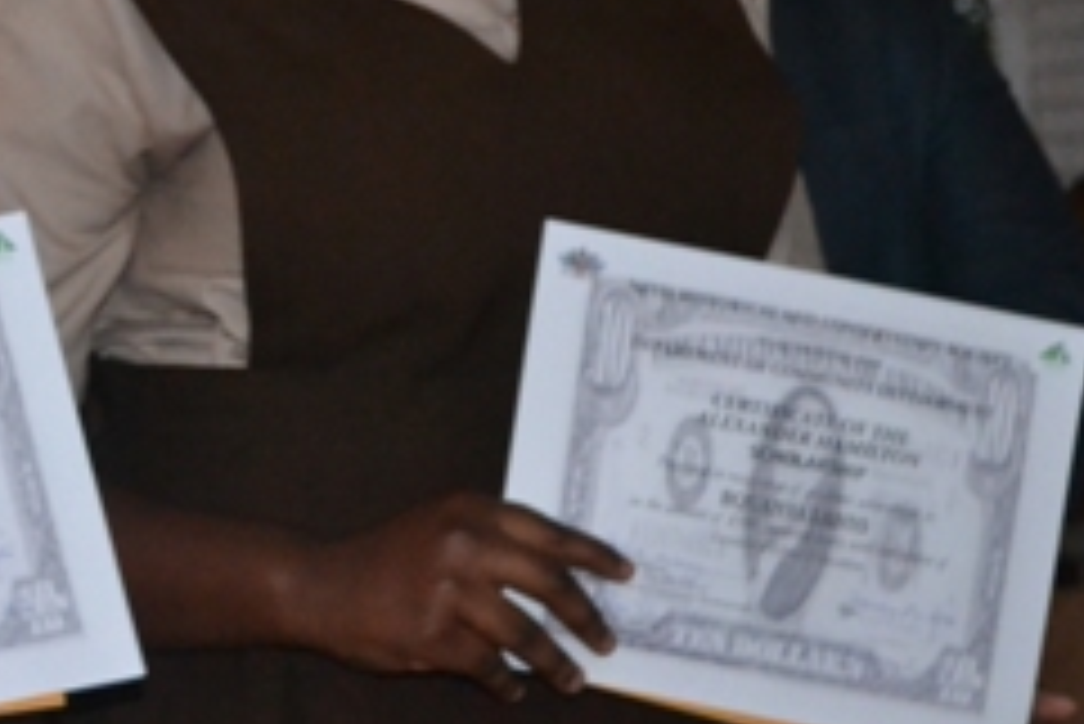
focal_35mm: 167
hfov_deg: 12.0
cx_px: -265
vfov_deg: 8.2
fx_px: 5031
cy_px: -20
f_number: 5.3
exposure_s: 1/60
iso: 3200
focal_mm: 42
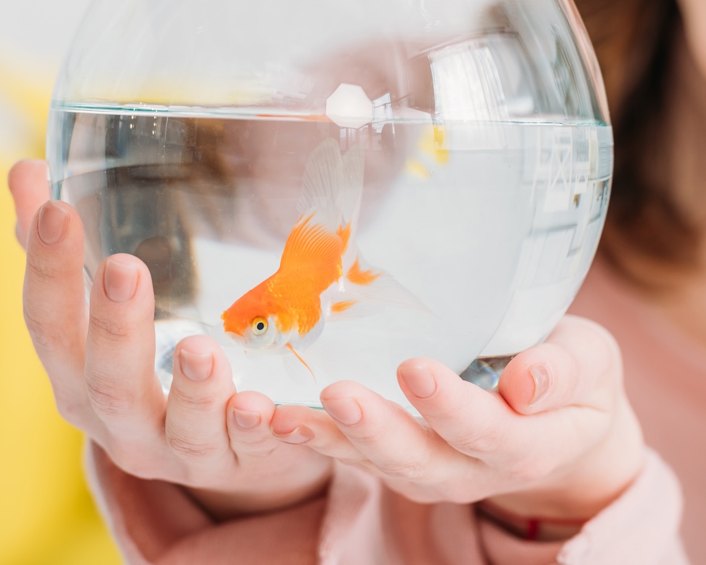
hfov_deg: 5.9
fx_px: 6894
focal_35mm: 330
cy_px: 309
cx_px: 391
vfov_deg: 4.7
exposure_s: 1/250
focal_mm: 200
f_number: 4.5
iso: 250
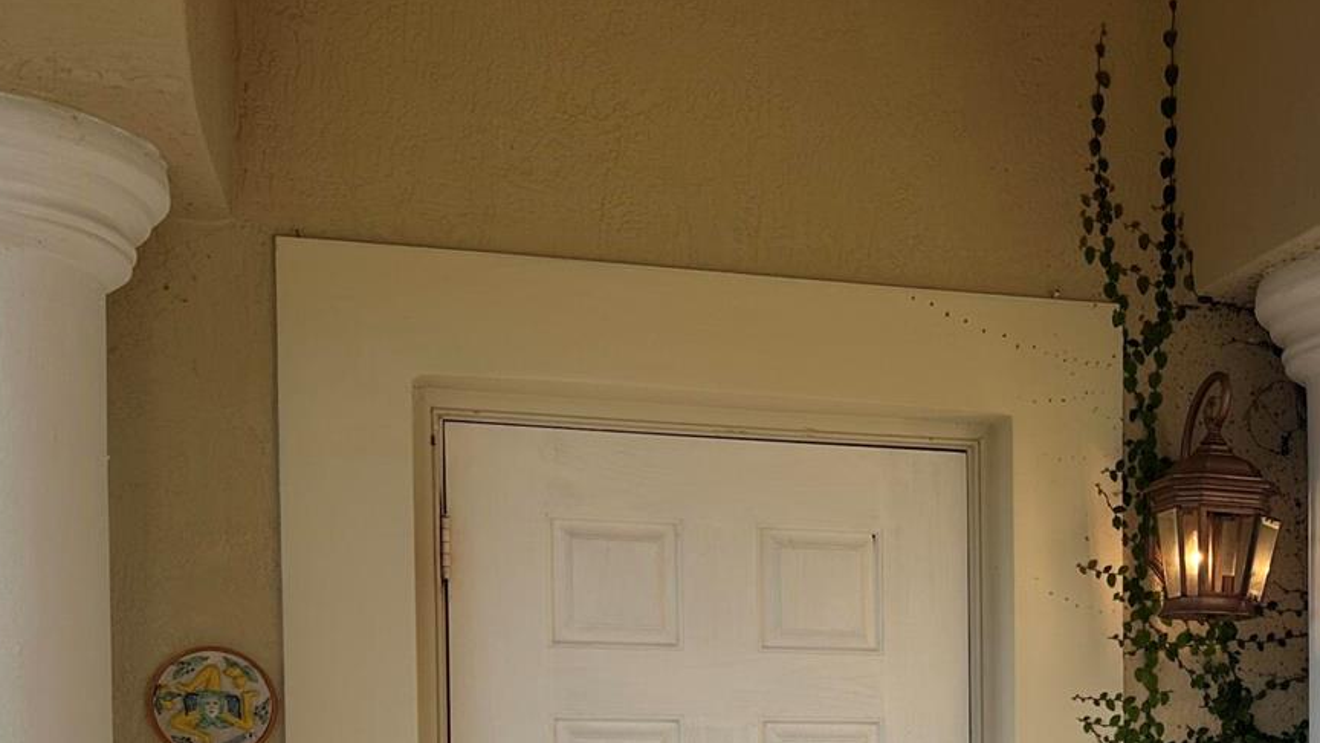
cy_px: 847
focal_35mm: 62
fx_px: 2170
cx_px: 1076
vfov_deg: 18.6
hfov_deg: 32.8
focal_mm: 6.86
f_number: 1.78
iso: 80
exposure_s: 1/1198
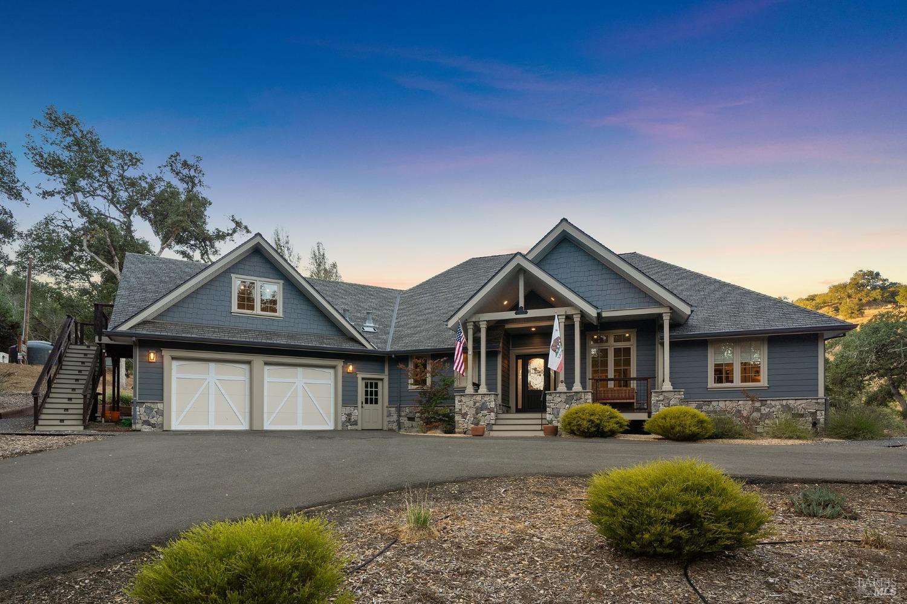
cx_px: 454
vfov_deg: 67.3
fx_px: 453
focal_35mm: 18
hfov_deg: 90.0
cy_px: 302
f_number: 8
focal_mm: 18
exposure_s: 1/15
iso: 100
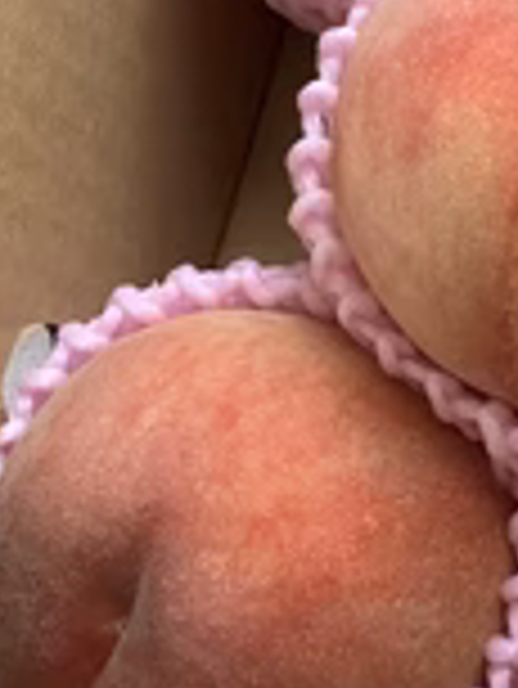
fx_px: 1454
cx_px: 599
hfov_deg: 19.2
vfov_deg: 26.2
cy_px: 135
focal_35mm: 73
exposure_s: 1/47
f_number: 1.8
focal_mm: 3.99
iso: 320
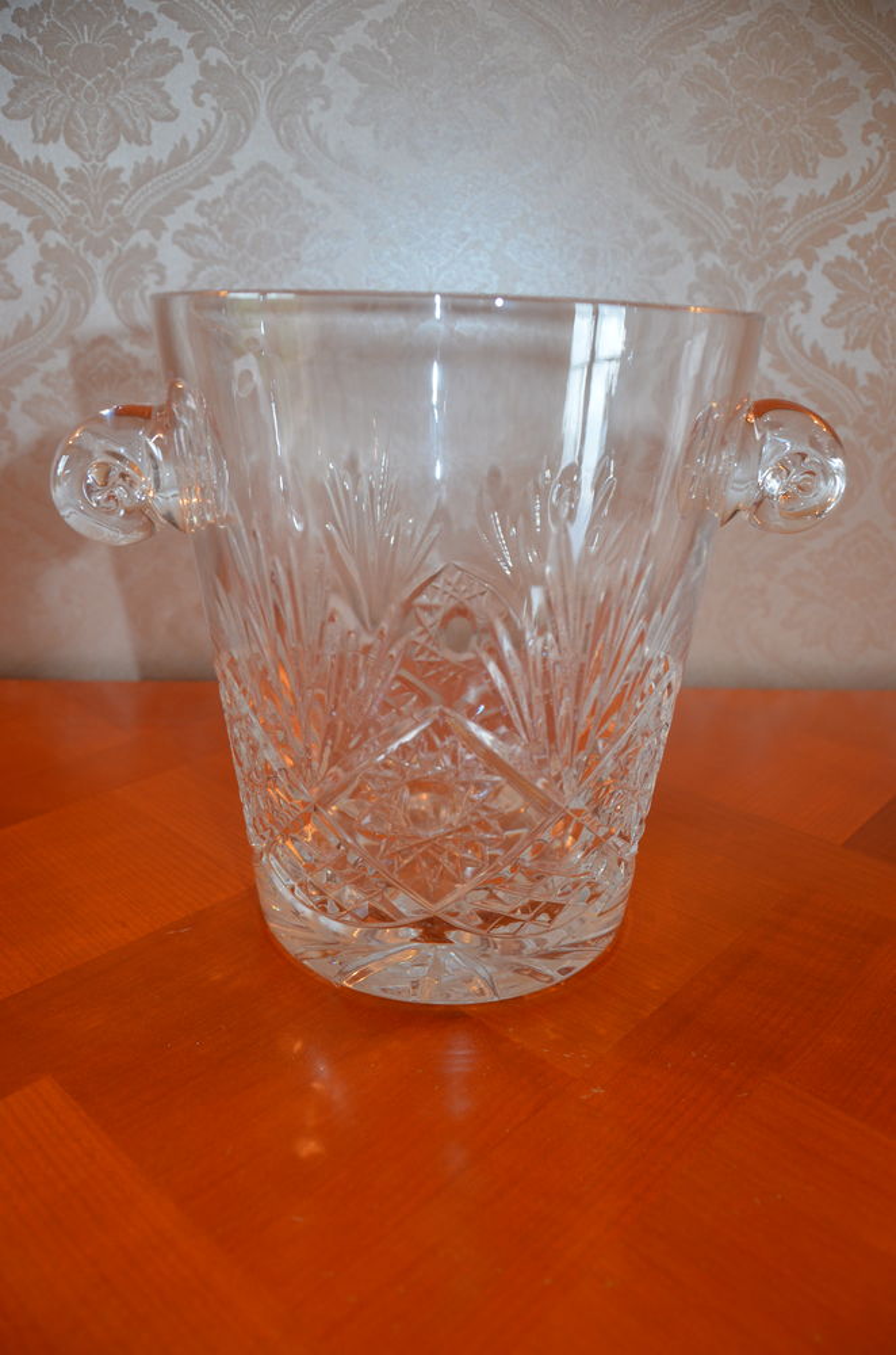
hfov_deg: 47.7
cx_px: 448
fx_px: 1013
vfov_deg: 67.5
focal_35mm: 27
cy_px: 678
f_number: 3.5
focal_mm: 18
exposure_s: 1/60
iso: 560
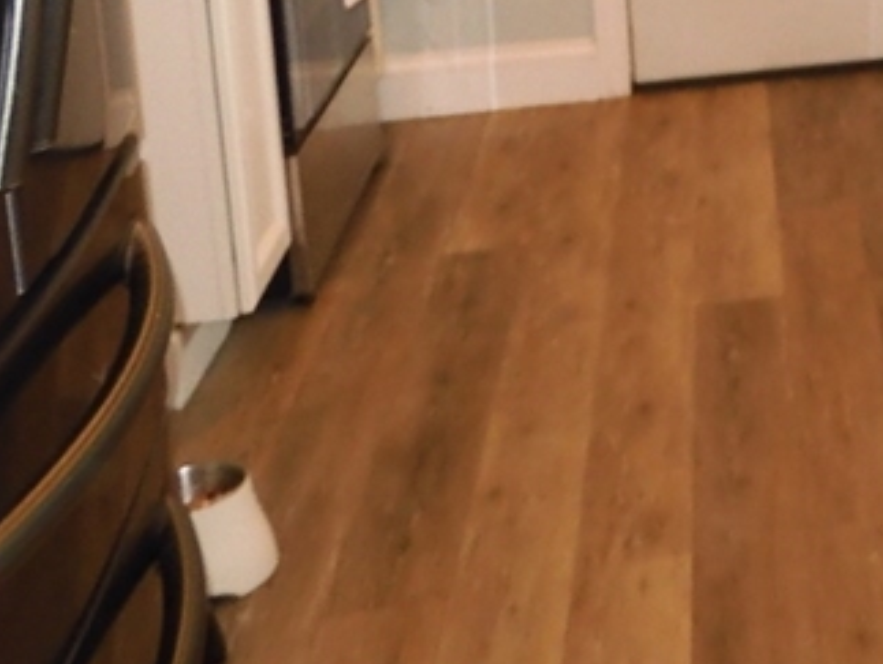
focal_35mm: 76
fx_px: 1941
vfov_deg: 18.0
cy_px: -230
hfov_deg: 21.4
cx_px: 1337
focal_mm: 4.3
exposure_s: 1/30
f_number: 3.4
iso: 220
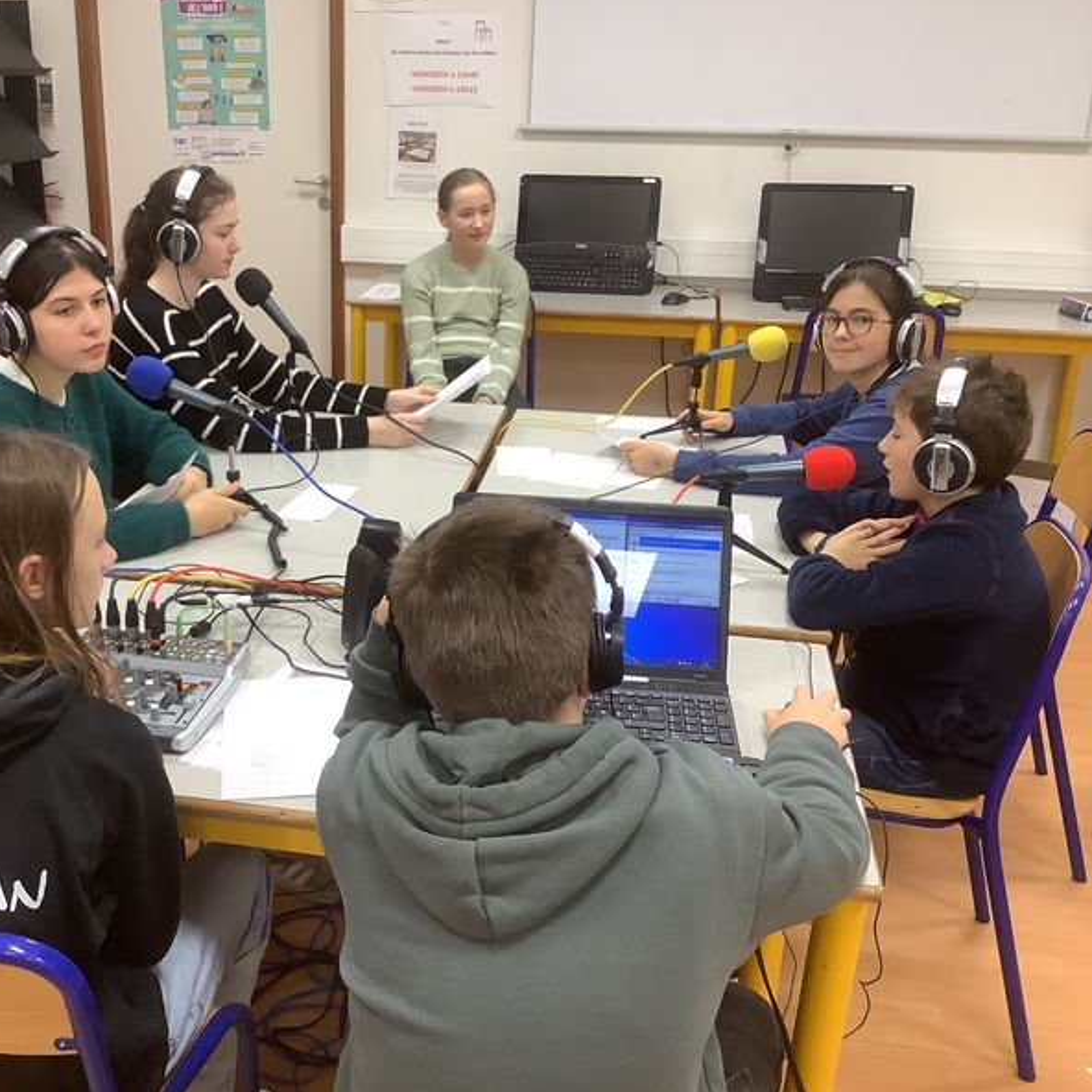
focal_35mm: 37
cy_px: 544
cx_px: 384
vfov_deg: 44.9
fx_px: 1321
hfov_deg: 44.4
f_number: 2.4
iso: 160
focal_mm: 3.3
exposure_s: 1/50
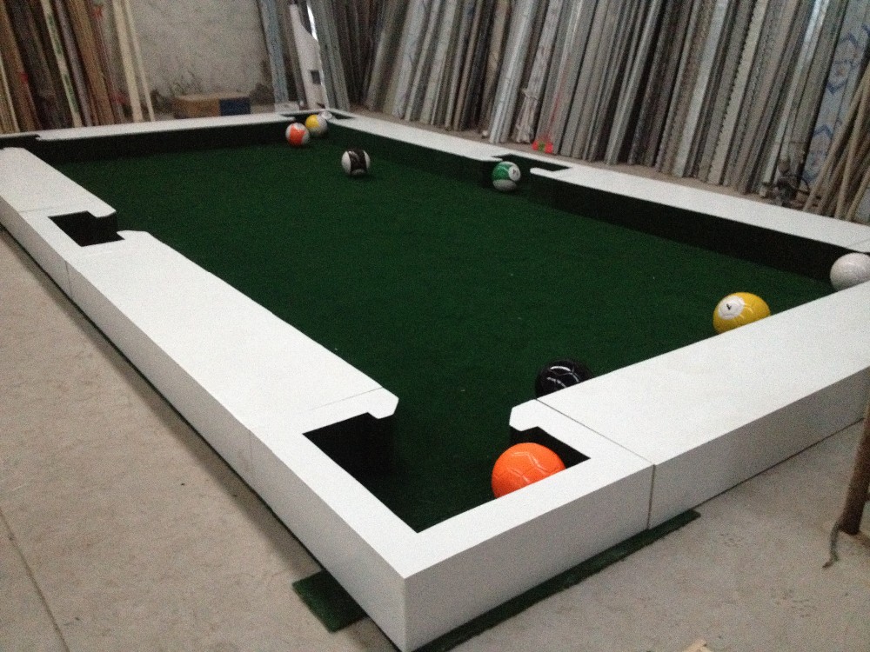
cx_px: 435
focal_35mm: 35
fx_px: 880
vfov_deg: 40.7
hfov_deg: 52.6
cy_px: 326
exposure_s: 1/15
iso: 640
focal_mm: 4.28
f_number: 2.4
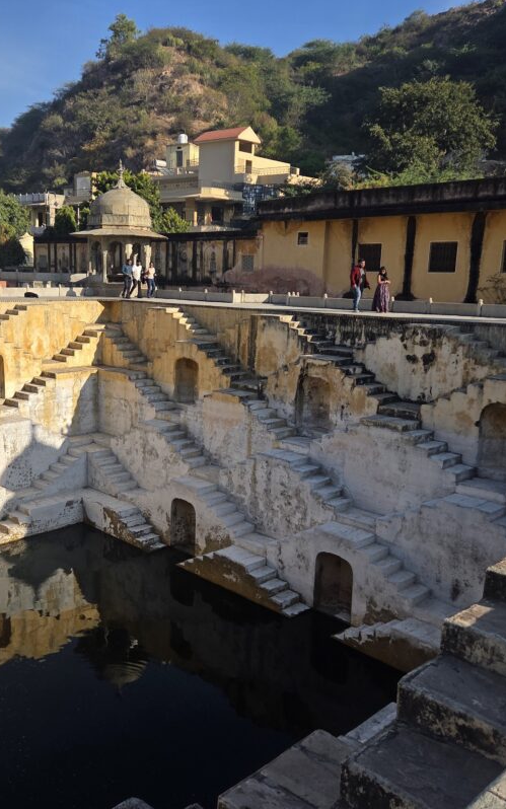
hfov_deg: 38.0
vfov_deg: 58.1
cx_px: 183
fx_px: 728
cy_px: 409
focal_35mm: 33
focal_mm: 5.4
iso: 80
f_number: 1.8
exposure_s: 1/4663
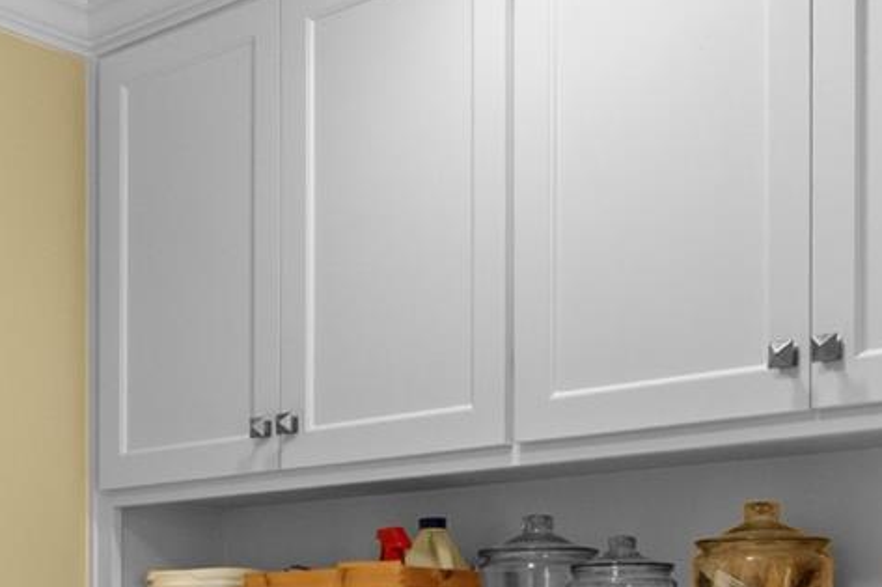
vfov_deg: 19.9
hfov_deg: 30.8
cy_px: 666
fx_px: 1592
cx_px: 311
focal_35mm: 65
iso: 250
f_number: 11
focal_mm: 10
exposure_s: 1
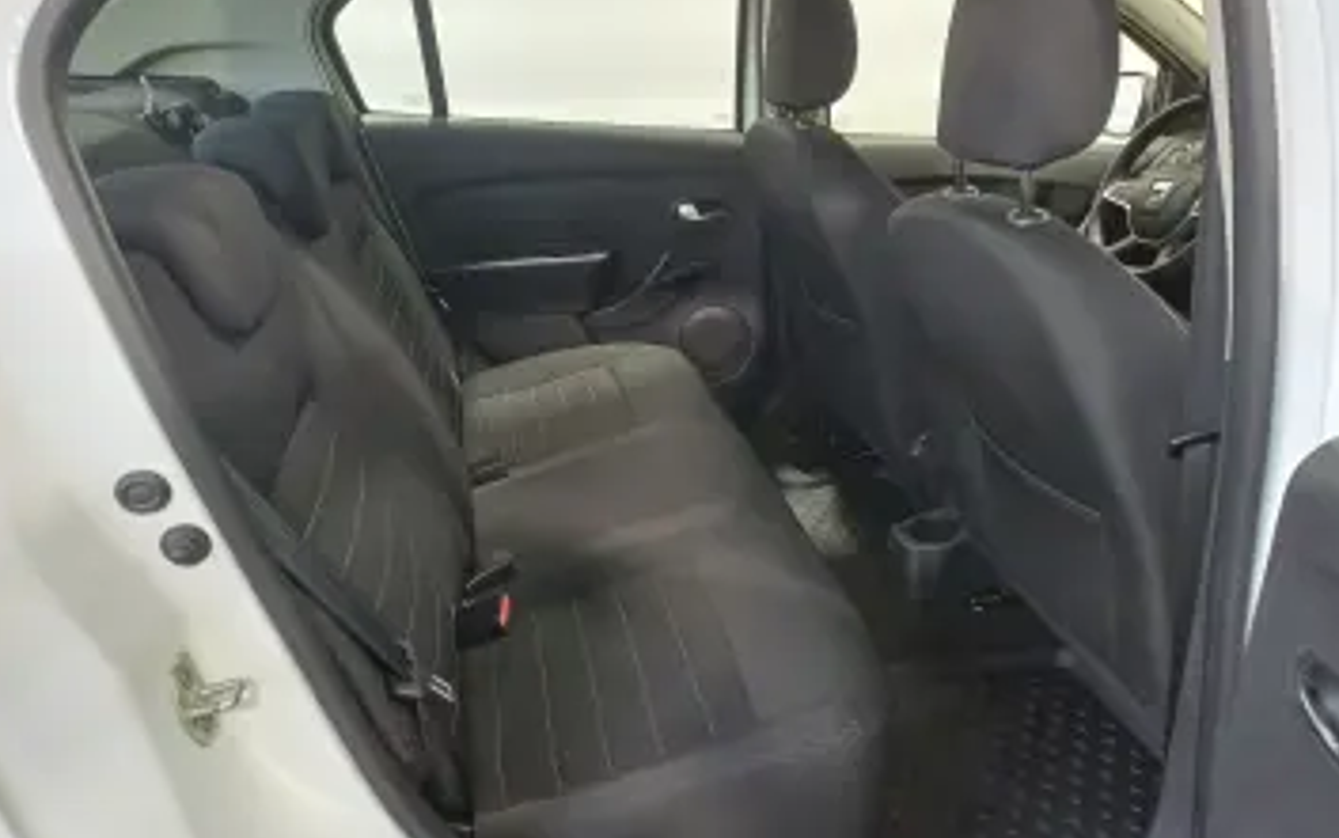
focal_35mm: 27
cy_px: 413
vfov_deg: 46.1
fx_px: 986
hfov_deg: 68.4
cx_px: 660
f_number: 1.8
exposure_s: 1/33.3
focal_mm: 4.65
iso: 320
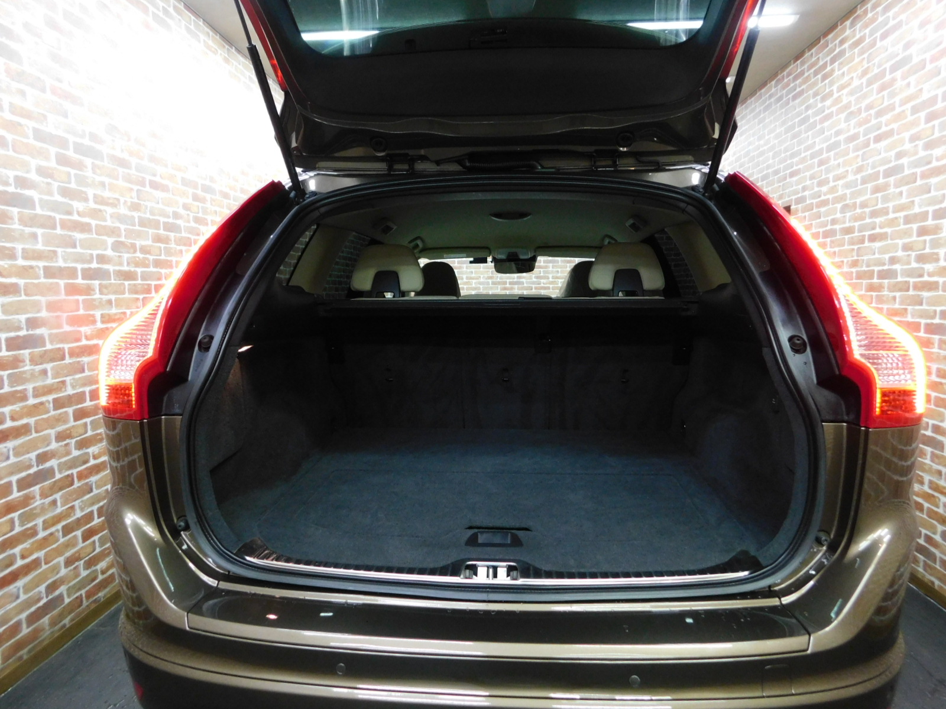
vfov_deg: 58.9
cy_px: 354
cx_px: 473
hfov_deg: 73.9
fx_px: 629
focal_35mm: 23
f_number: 3
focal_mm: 4
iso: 400
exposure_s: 1/20
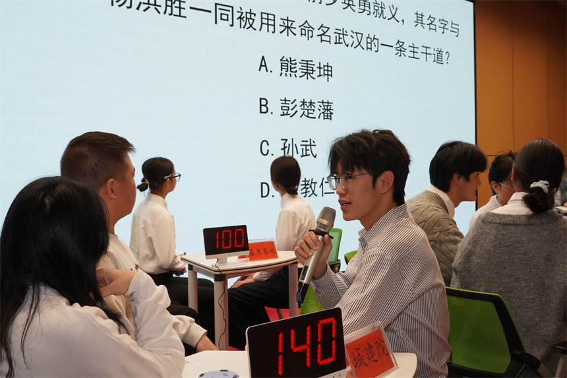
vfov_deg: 31.9
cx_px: 284
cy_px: 189
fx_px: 661
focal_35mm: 42
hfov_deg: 46.4
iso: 1250
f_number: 8
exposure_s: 1/125
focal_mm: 28
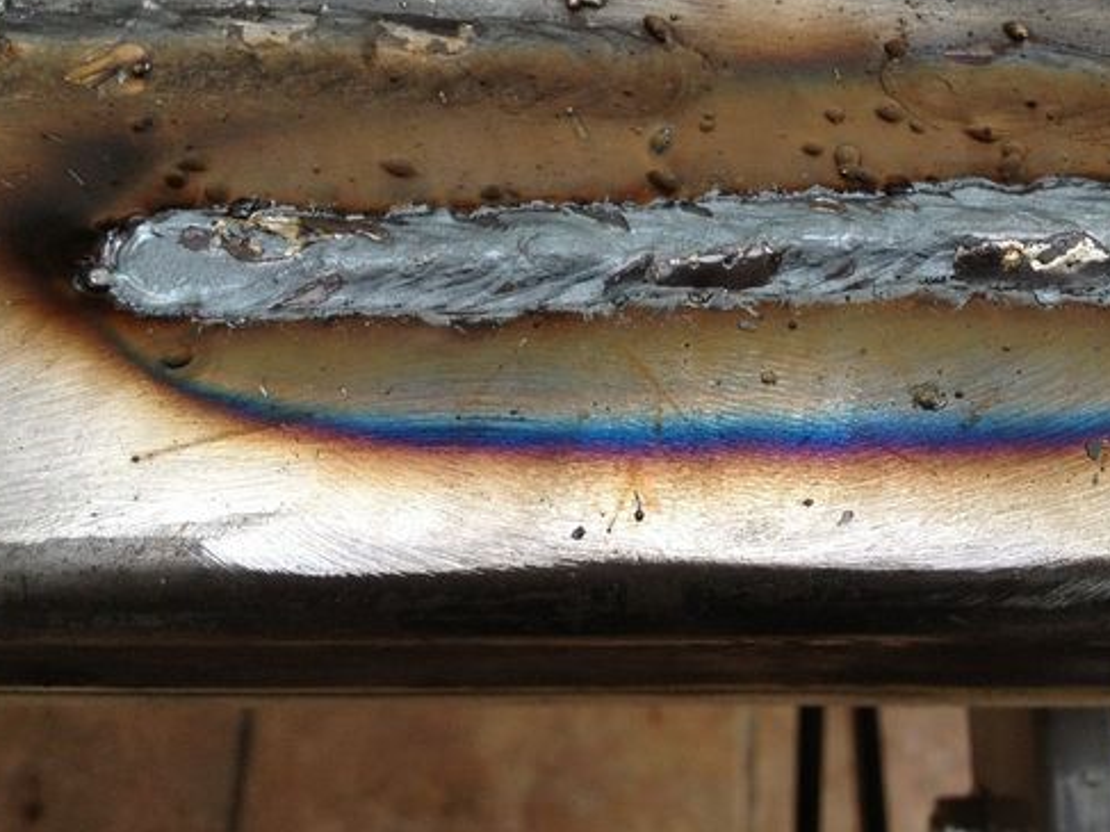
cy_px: 292
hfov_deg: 40.9
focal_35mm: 46
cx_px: 700
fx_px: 1475
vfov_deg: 31.3
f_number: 2.4
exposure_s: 1/120
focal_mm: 4.28
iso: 125
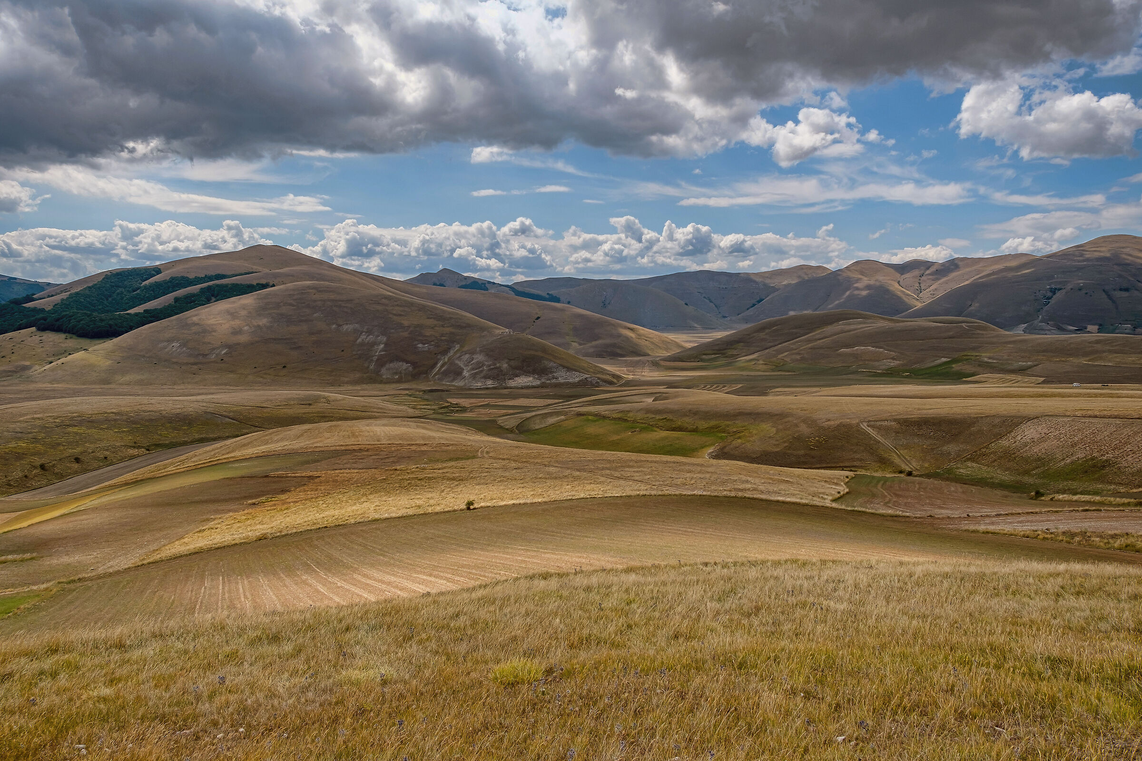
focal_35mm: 27
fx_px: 856
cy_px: 380
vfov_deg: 47.9
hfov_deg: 67.4
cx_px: 571
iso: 125
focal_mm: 18
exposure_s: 1/640
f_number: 7.1
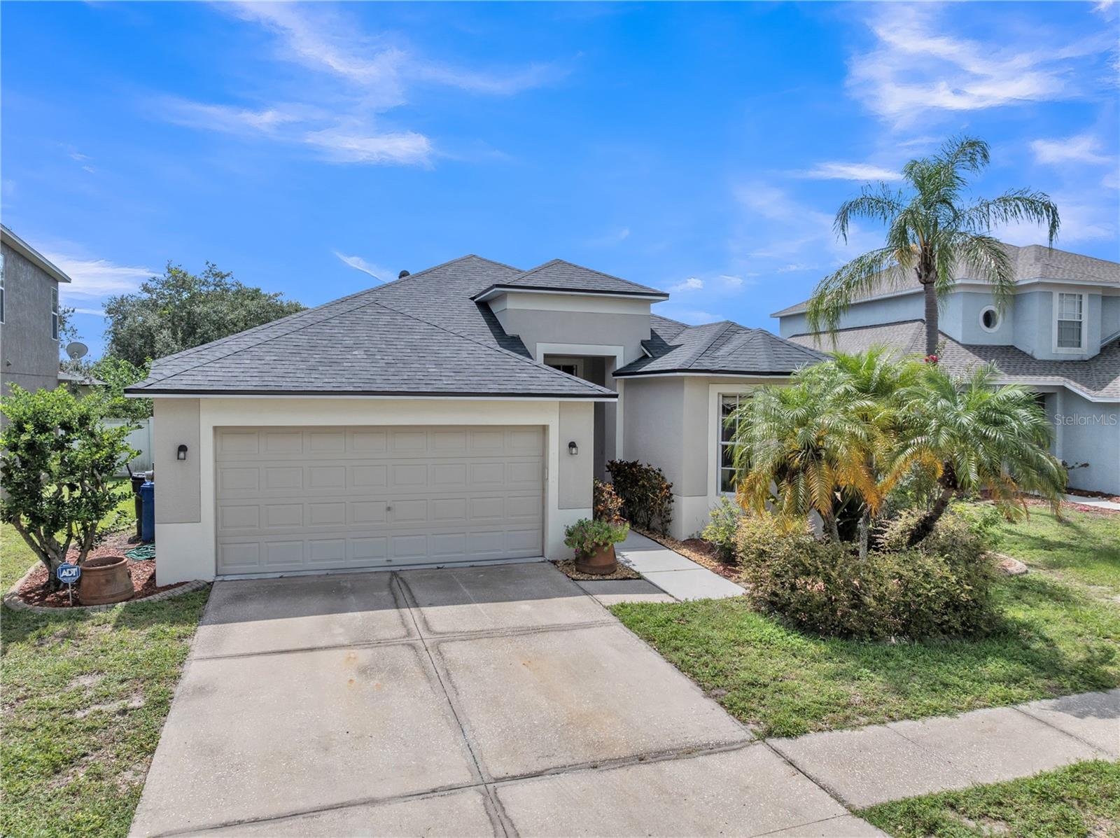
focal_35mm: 24
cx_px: 560
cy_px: 419
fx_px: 776
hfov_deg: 71.6
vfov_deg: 56.7
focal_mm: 12.29
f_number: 2.8
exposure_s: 1/4000
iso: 100
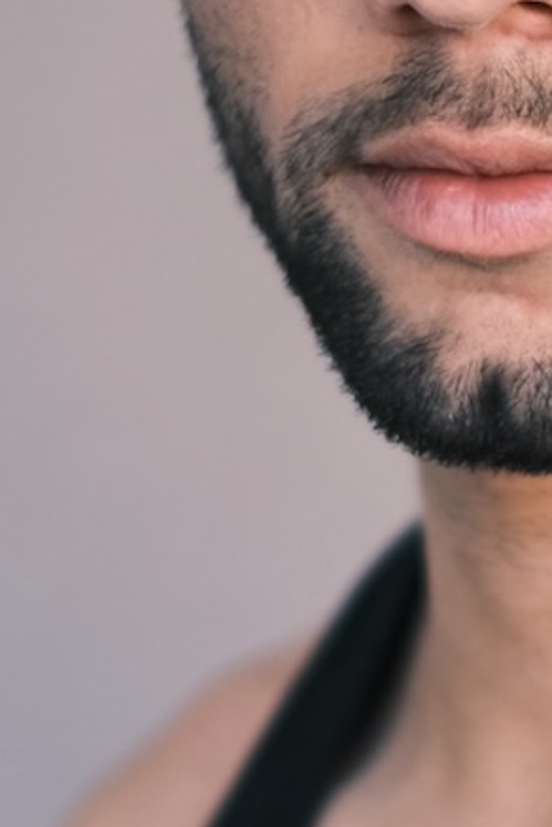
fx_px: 3565
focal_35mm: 155
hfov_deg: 8.8
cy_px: 85
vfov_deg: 13.1
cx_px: 612
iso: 160
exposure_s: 1/640
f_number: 1.4
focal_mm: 35
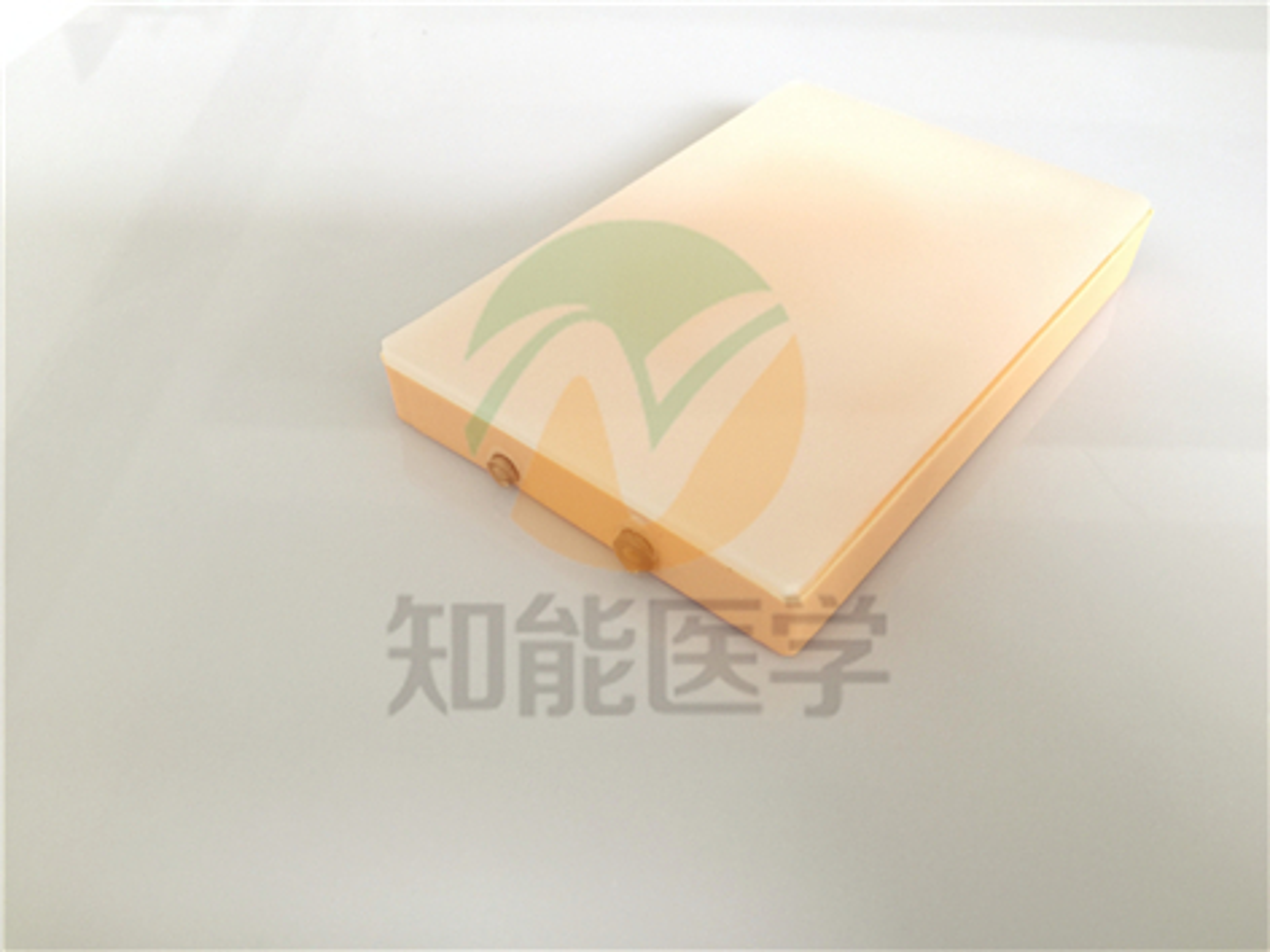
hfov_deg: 61.7
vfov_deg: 48.2
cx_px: 635
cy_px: 476
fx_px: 1064
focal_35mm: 29
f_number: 2.2
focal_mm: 4.15
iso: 64
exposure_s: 1/17
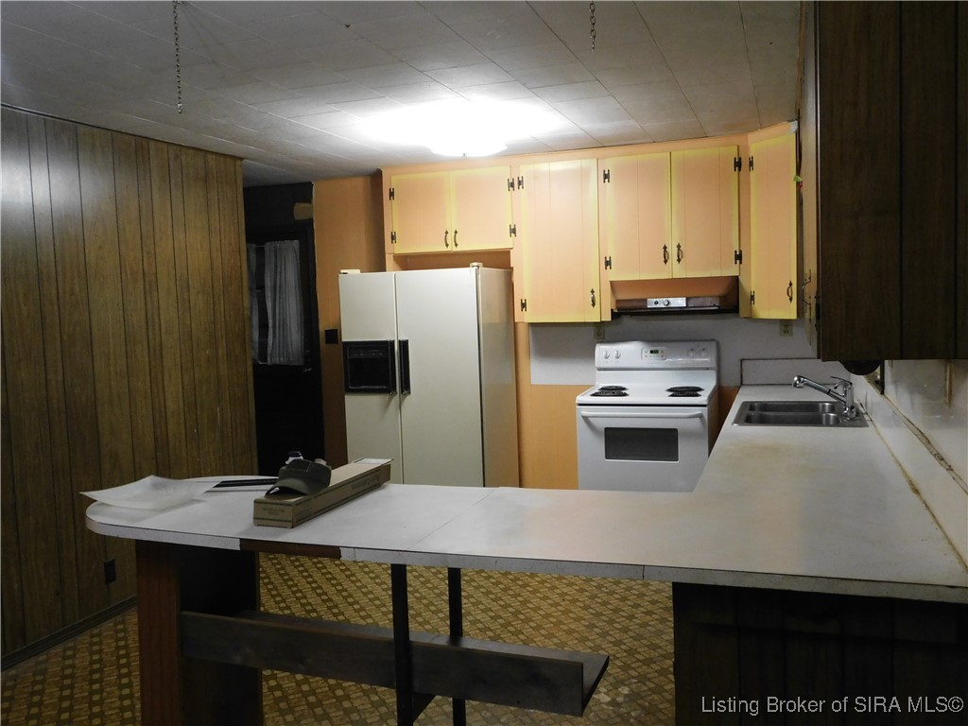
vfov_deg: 46.8
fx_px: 839
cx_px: 484
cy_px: 363
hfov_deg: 60.0
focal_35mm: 30
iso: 400
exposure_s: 1/20
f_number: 3.2
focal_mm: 5.3
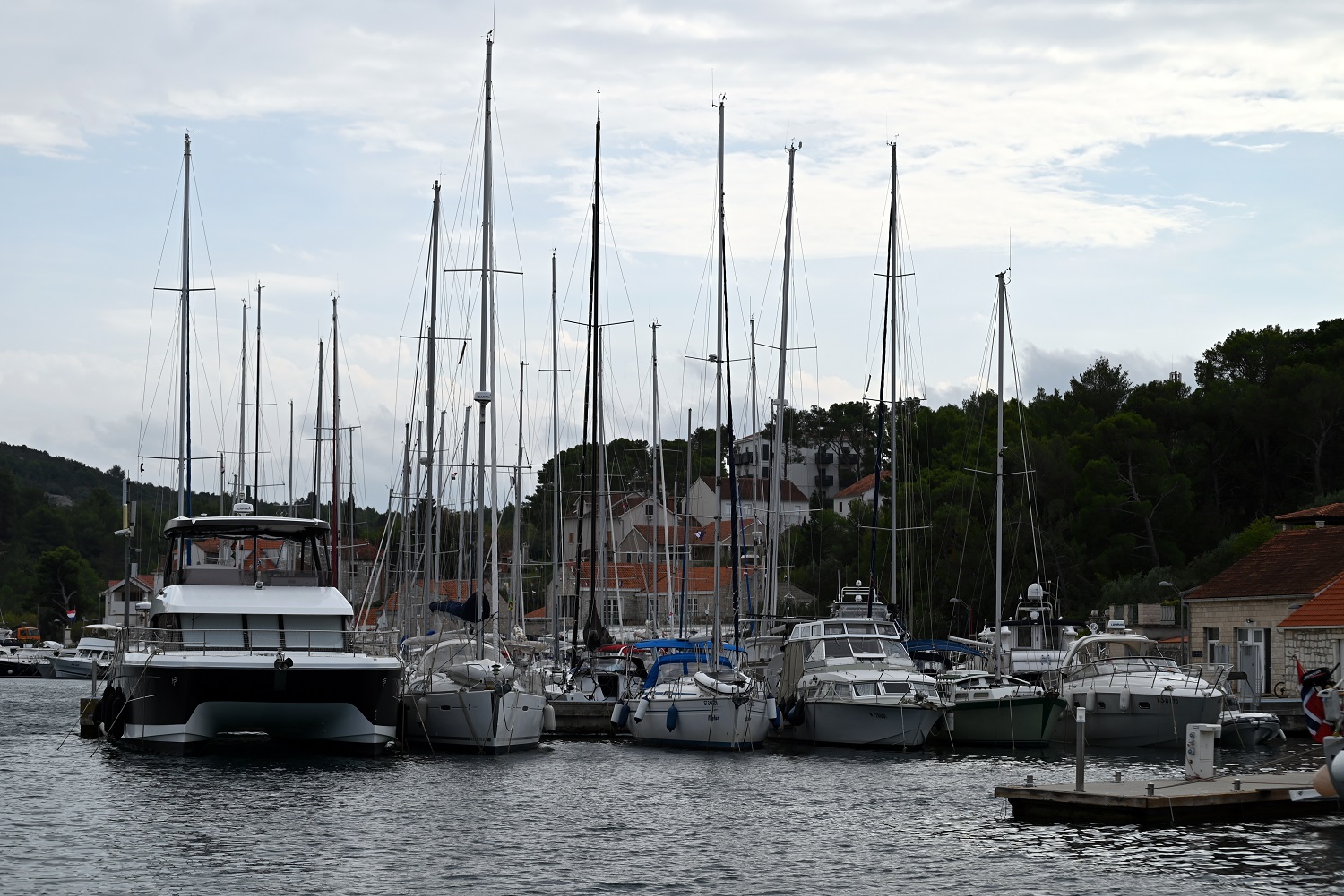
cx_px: 672
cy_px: 448
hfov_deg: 27.0
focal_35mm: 75
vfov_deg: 18.2
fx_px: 2801
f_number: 6.3
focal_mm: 75
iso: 100
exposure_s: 1/640
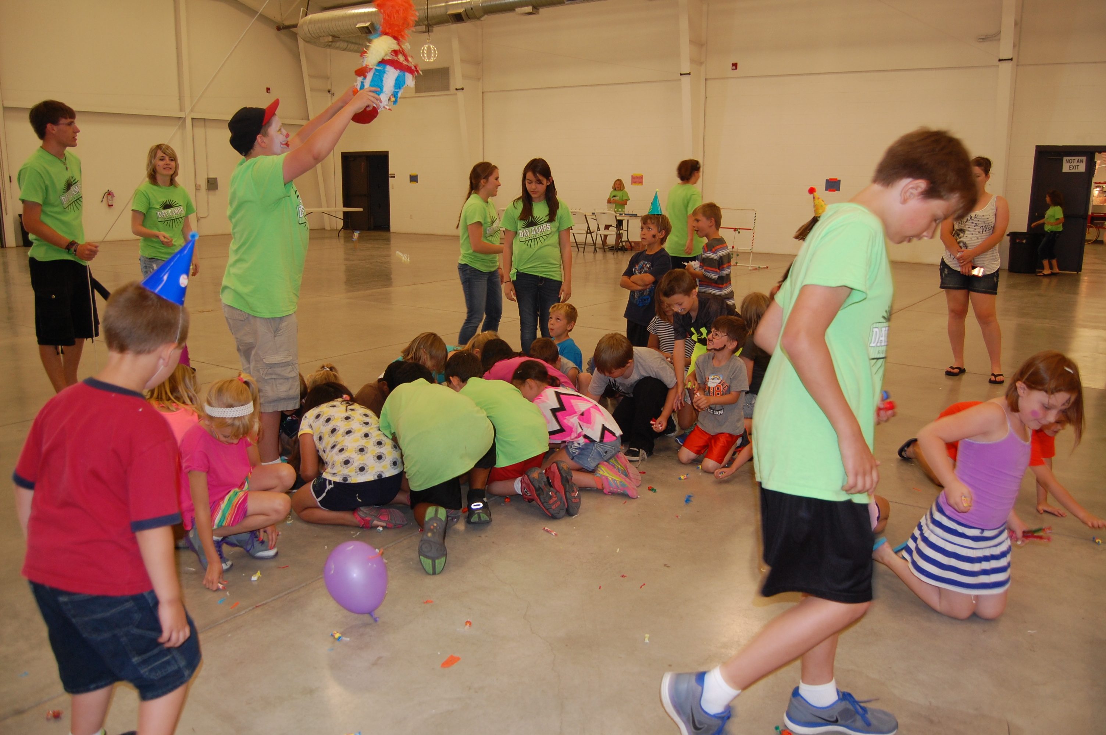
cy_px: 368
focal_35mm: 27
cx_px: 553
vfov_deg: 47.8
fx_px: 829
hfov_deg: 67.4
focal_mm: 18
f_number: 3.5
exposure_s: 1/60
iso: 400
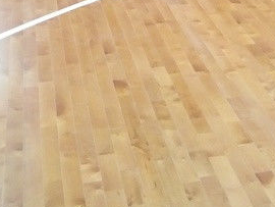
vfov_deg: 18.0
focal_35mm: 74
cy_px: -93
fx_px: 588
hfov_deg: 26.2
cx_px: 173
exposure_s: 1/18.9
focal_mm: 3.46
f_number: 2.2
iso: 780
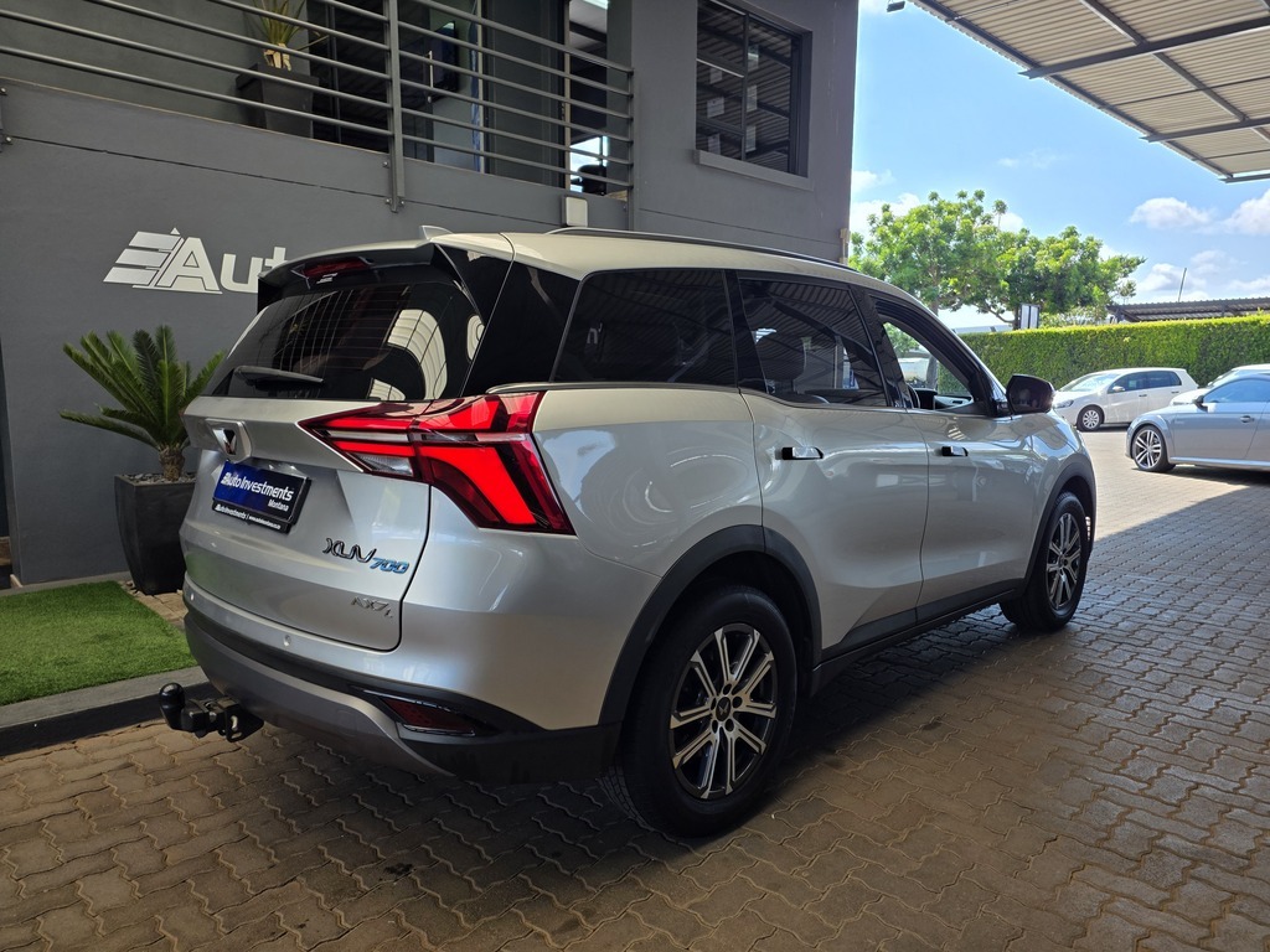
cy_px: 476
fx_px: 844
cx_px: 635
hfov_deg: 73.9
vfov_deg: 58.9
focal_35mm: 23
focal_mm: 6.25
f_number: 1.7
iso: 80
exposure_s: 1/1505
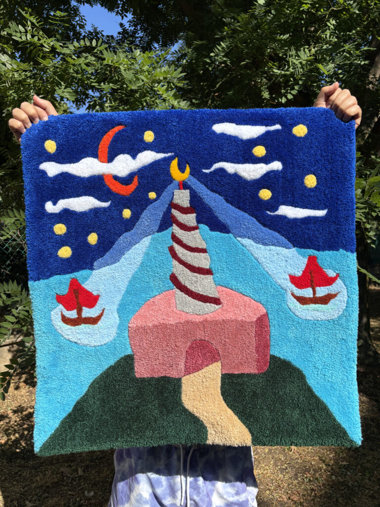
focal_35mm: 26
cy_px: 254
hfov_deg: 53.1
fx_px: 381
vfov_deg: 67.3
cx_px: 190
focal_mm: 5.96
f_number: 1.6
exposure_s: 1/2933
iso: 50
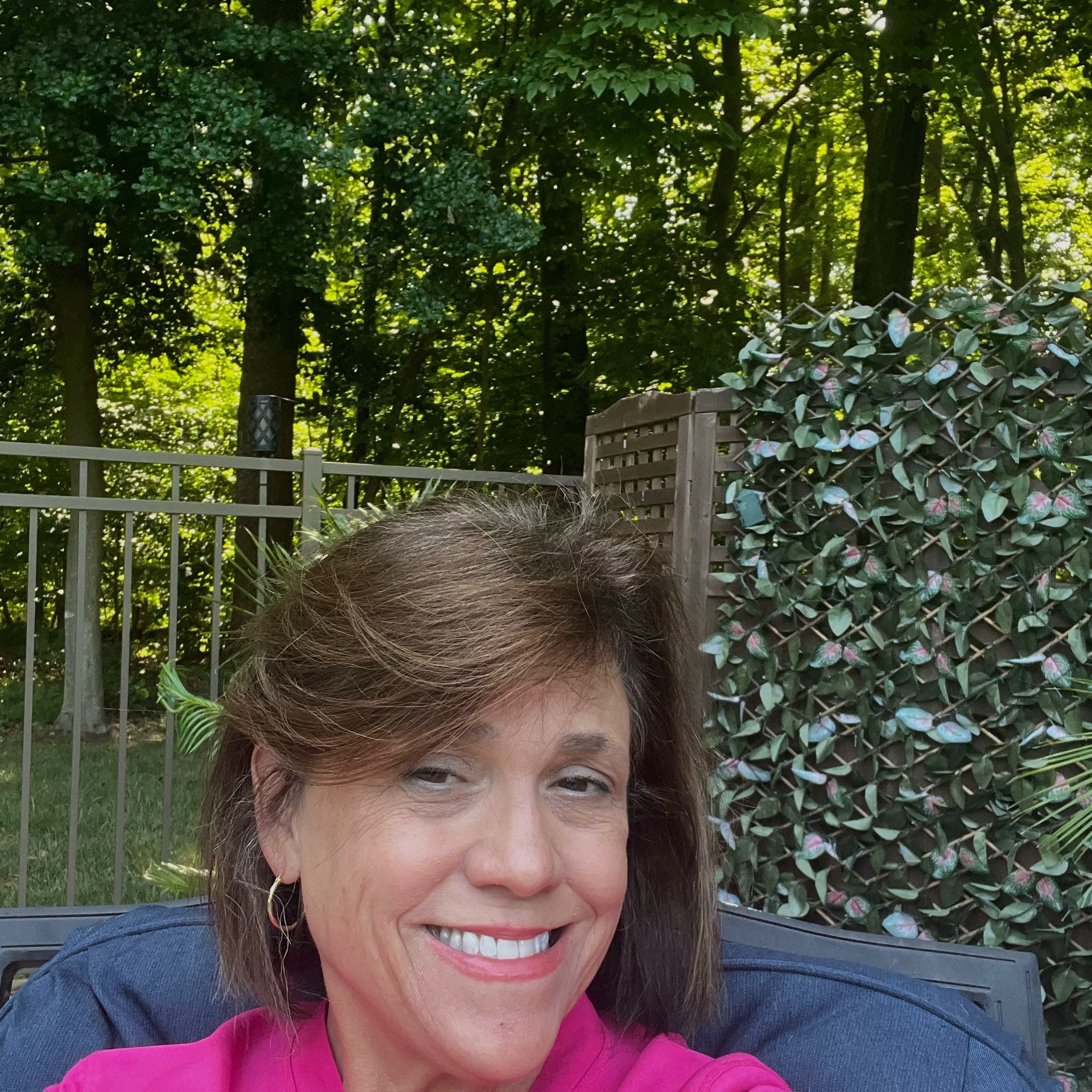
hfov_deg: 46.0
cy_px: 591
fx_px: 1285
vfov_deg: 46.0
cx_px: 552
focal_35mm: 36
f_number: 2.2
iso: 100
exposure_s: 1/113
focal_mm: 2.71
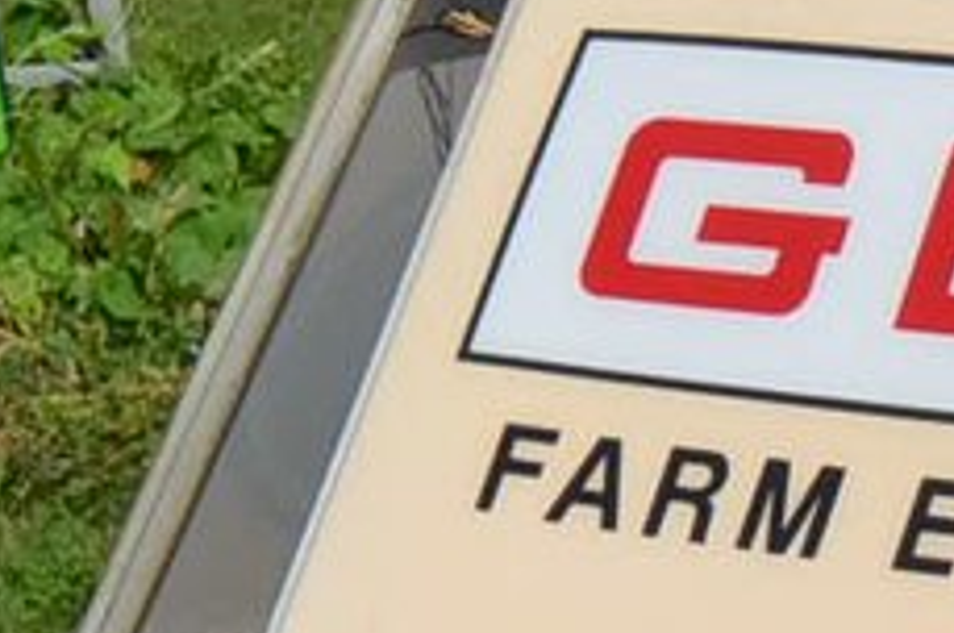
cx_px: 346
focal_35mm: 269
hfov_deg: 7.7
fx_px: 7118
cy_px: 264
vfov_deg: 5.1
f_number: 9
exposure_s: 1/320
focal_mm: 24
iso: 100
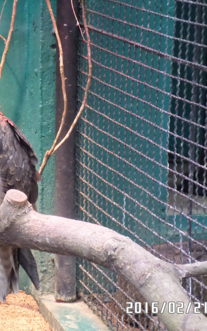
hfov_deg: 8.4
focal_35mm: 156
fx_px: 1409
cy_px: 166
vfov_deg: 13.4
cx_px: 19
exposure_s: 1/10
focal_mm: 19.8
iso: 640
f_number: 5.7
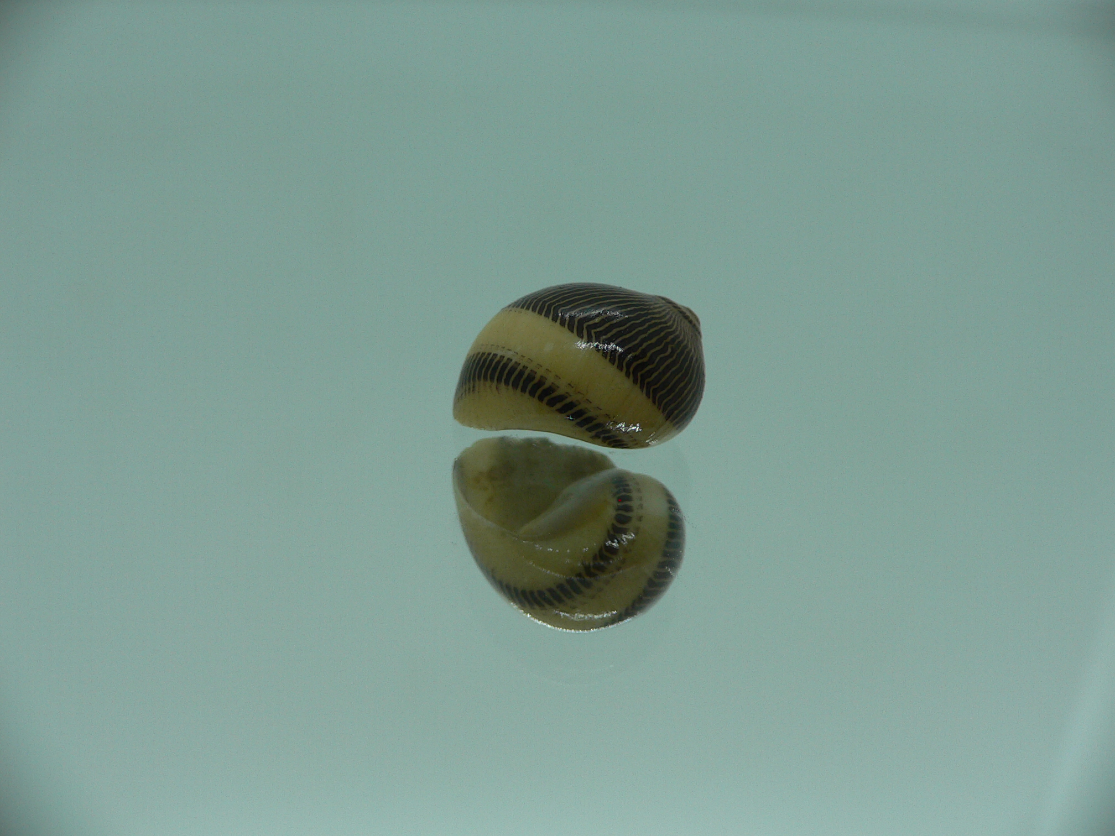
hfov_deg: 52.6
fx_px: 1127
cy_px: 418
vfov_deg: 40.7
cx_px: 558
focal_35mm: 35
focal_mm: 4.6
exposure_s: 1/80
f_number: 2.8
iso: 80
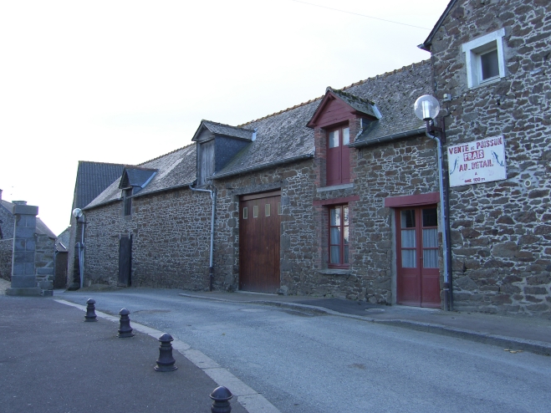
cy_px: 209
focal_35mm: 29
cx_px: 283
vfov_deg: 48.2
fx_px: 462
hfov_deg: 61.7
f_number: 3.2
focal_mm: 7.4
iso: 50
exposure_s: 1/160
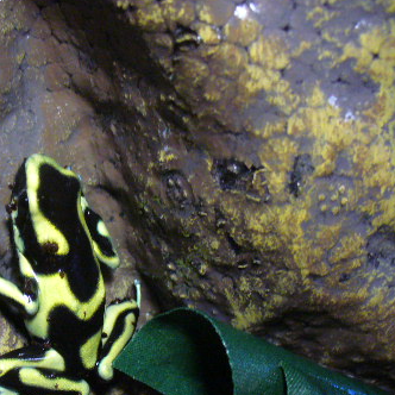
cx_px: 56
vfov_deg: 27.2
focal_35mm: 63
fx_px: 813
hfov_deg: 26.6
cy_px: 239
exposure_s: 1/8
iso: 200
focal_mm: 6.1
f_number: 2.8
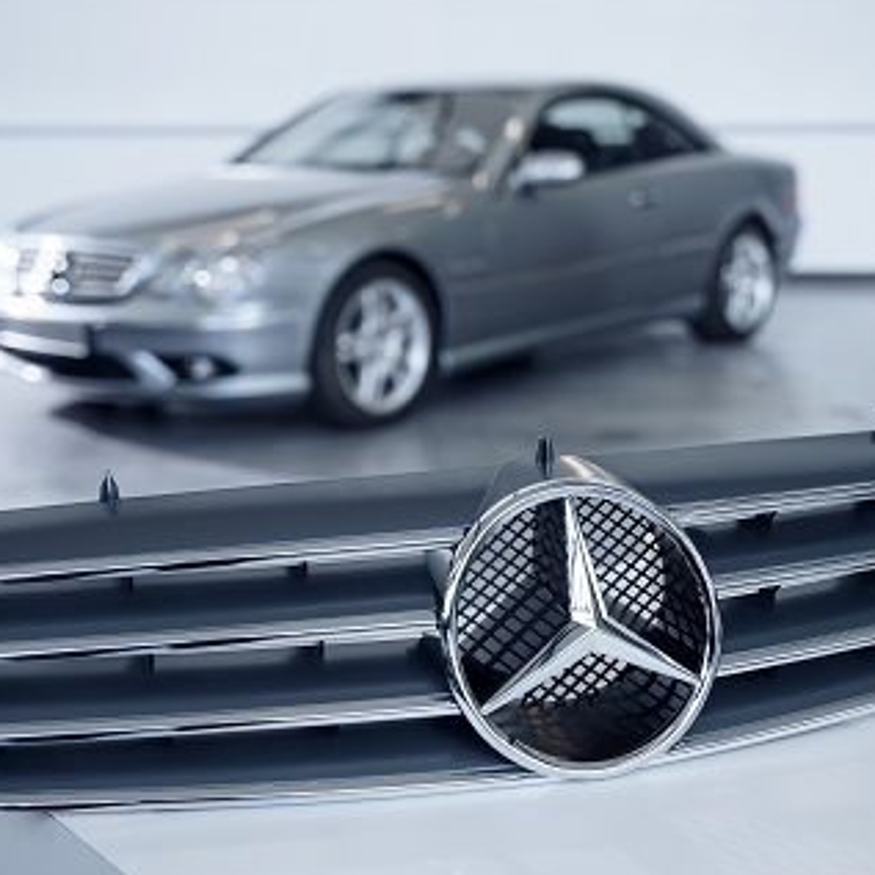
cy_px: 440
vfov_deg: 33.4
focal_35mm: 51
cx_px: 455
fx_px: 1458
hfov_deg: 33.4
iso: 400
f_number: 3.5
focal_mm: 38
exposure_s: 1/100
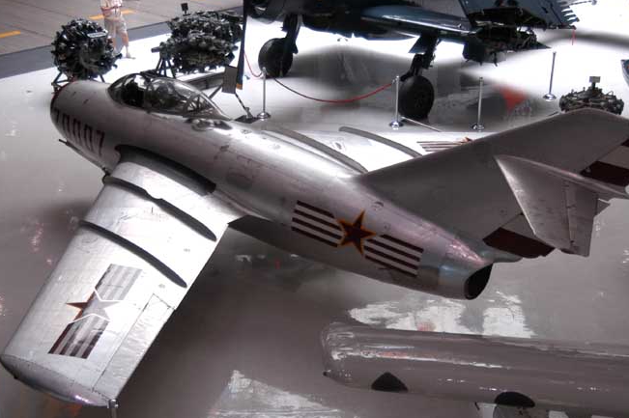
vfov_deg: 22.9
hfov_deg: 34.0
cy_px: 233
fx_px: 1030
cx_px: 314
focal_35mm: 59
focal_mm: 32
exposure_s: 1/40
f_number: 4
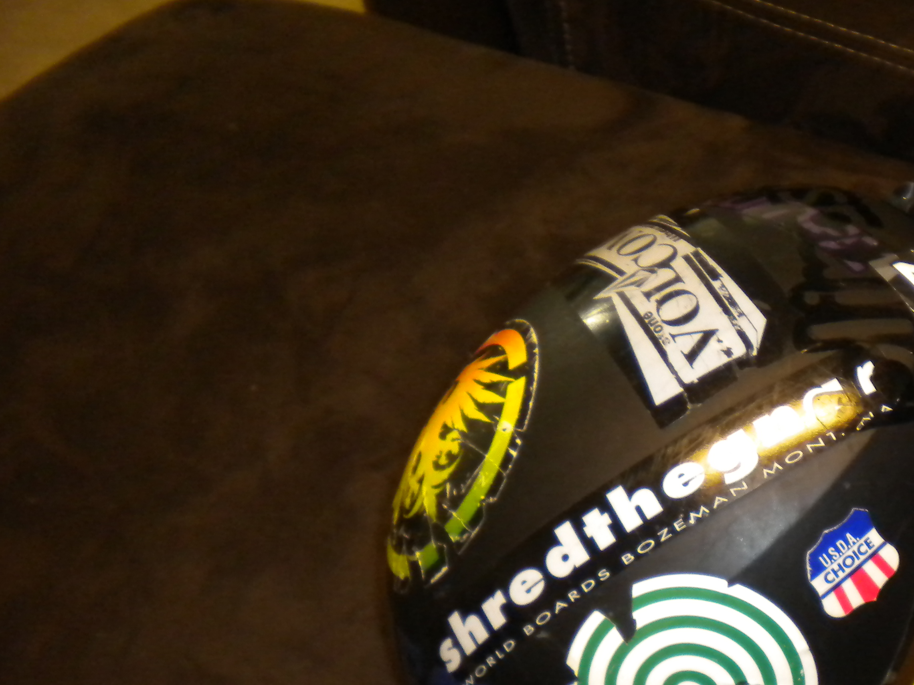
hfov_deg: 33.5
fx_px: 1479
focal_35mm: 56
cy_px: 527
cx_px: 718
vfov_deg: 25.7
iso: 400
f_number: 3.1
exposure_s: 1/30
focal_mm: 6.3
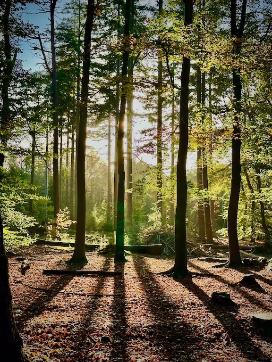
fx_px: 503
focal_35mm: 48
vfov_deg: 39.7
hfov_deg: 30.3
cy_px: 181
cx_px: 136
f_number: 1.78
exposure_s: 1/1050
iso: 64
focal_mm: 6.86
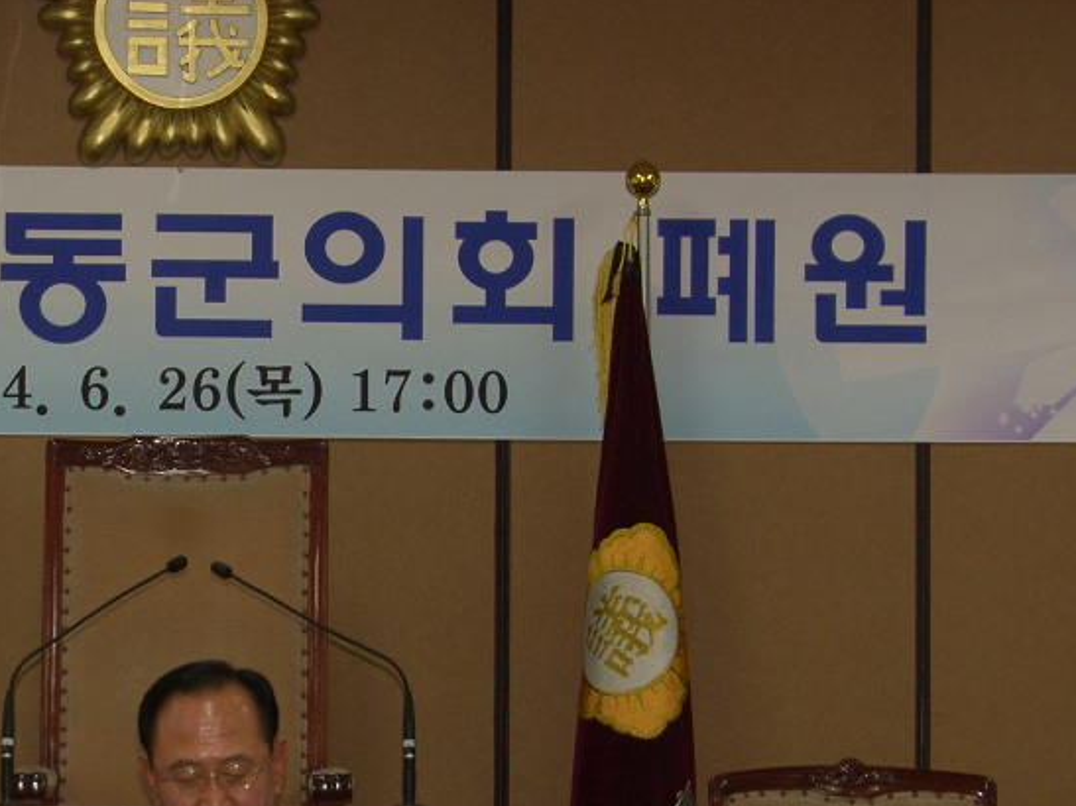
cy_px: 586
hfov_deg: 14.9
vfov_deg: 11.3
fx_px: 4071
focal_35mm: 131
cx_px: 148
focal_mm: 18
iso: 100
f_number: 3.2
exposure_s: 1/60
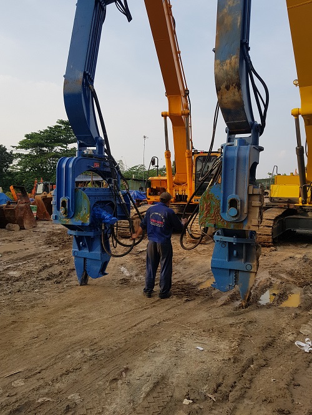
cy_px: 208
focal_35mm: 26
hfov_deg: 53.1
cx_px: 156
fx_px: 312
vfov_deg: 67.3
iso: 40
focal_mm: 4.2
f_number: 1.7
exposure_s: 1/824
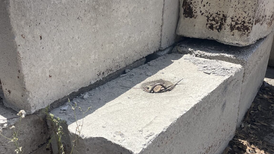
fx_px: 276
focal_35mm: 38
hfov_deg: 52.8
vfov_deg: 30.9
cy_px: 103
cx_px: 137
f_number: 1.6
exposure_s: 1/5051
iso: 50
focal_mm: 4.2
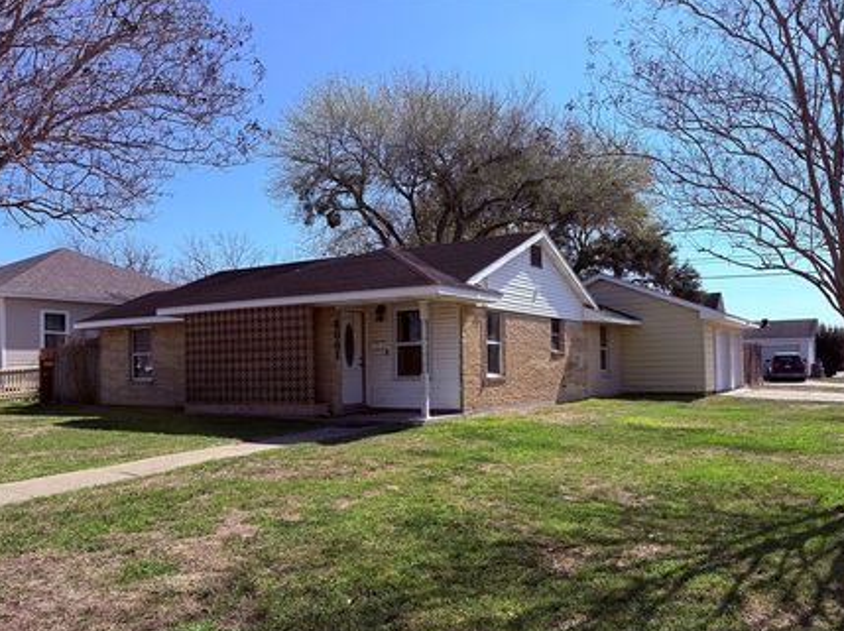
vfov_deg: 49.5
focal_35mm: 28
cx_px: 413
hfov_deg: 63.5
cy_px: 361
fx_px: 682
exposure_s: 1/4405
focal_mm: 6.76
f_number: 1.78
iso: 80
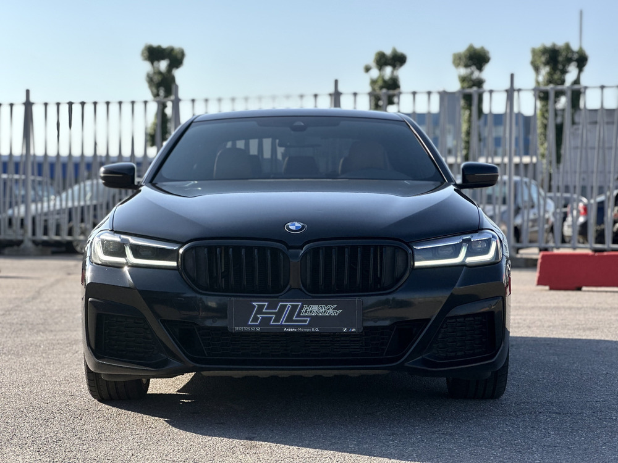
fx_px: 1375
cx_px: 309
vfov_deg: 19.1
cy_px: 232
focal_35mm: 77
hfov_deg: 25.3
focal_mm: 9
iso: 32
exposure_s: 1/289
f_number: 2.8
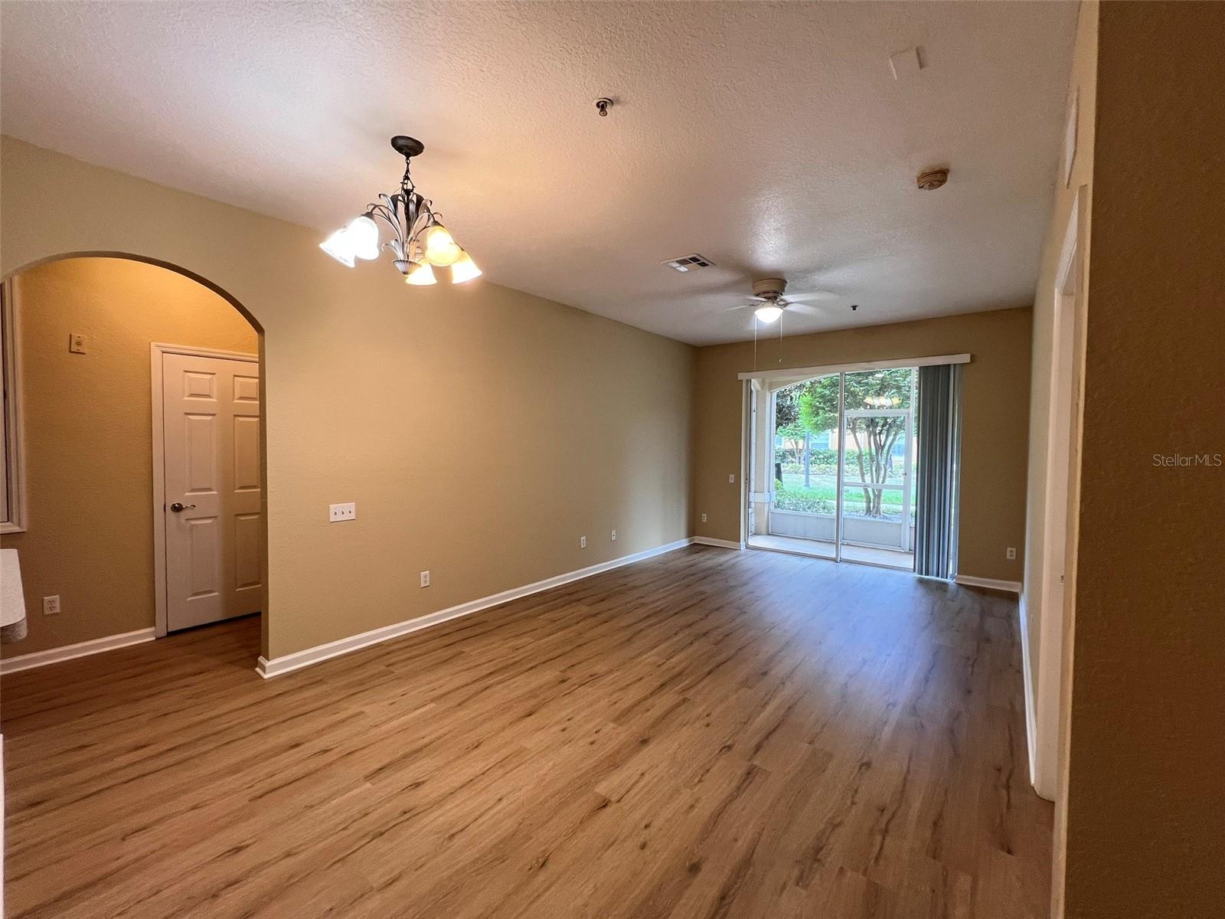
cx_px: 612
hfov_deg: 106.2
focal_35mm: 13
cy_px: 460
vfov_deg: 89.9
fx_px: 460
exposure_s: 1/60
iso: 125
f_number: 1.8
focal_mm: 1.57
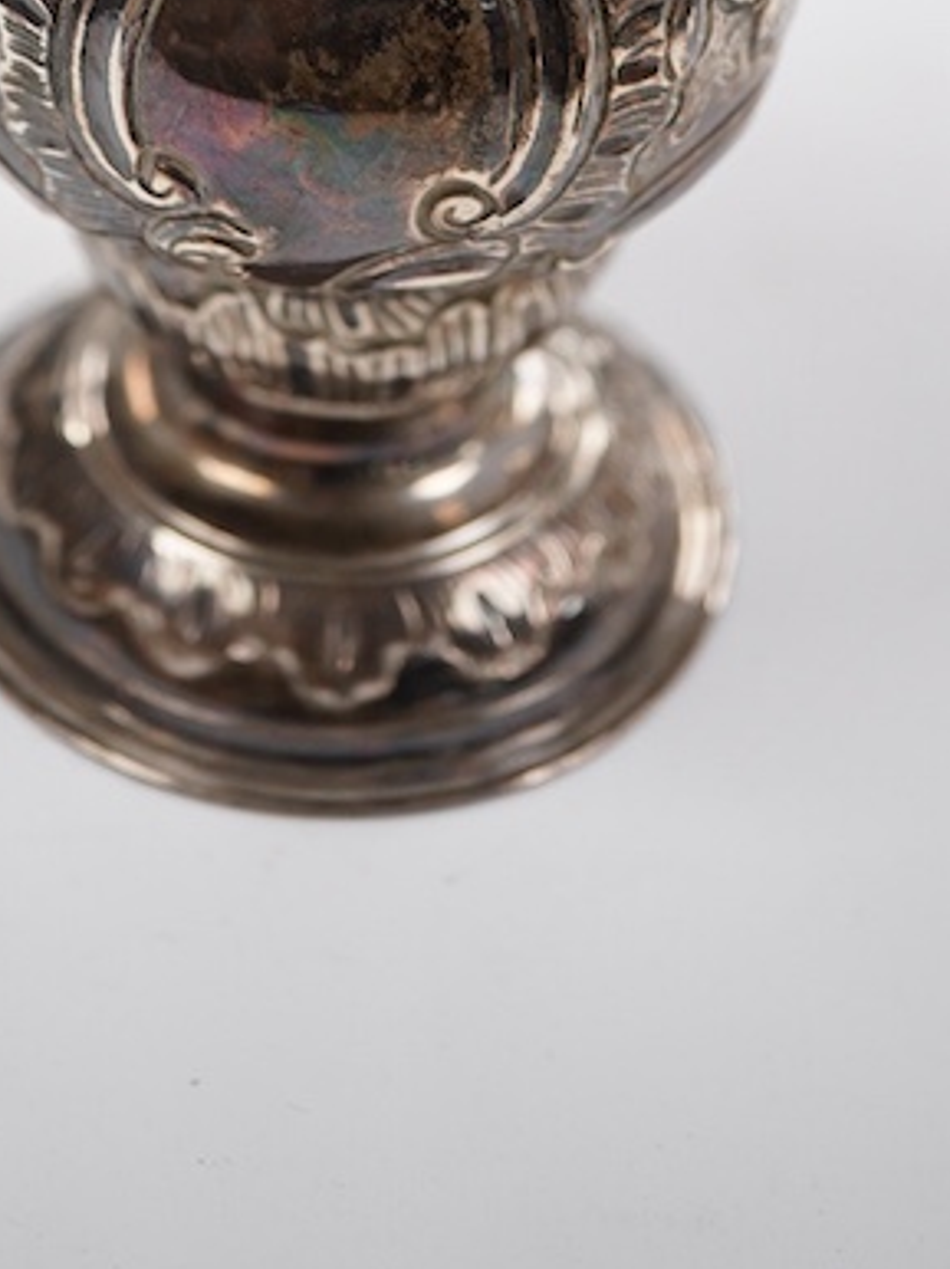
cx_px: 358
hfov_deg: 14.6
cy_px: -164
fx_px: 3700
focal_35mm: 101
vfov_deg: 18.6
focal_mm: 30
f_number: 5
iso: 500
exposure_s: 1/125
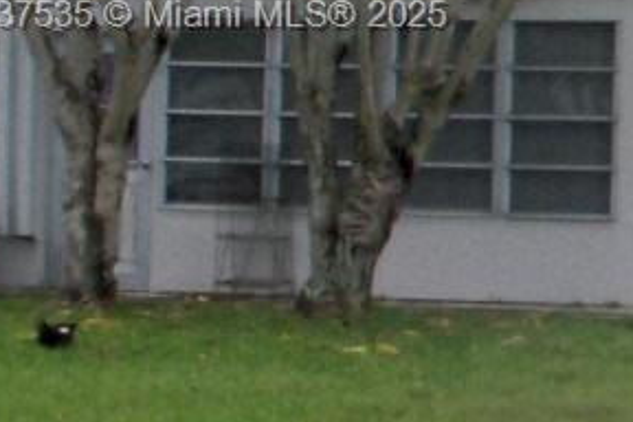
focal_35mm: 162
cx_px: 1310
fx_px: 2848
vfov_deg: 8.4
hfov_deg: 11.3
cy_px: 20
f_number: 5.5
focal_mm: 6.3
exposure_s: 1/320
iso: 160
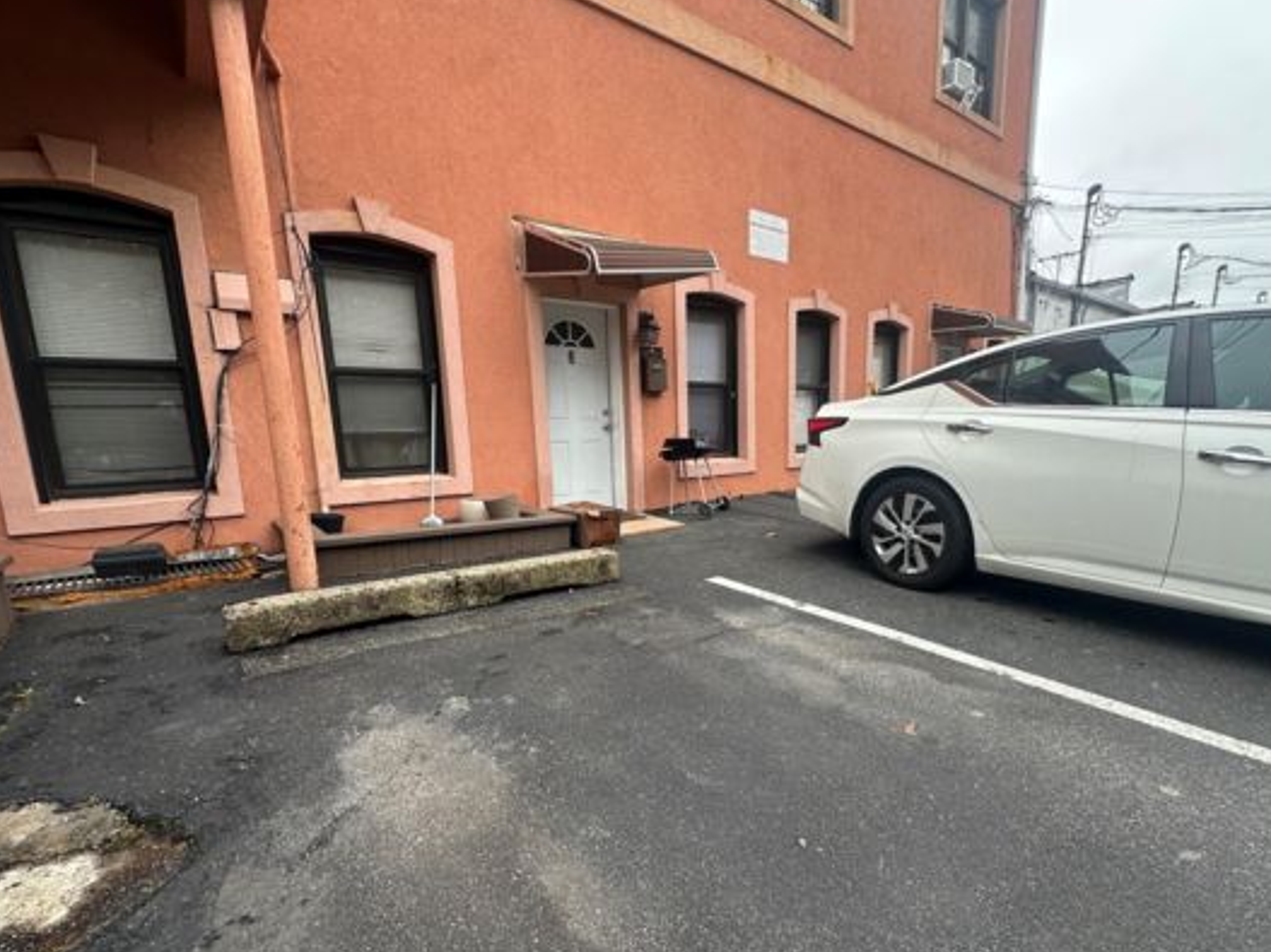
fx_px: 624
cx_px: 685
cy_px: 540
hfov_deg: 90.9
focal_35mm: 17
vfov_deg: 74.3
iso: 40
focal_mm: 2.22
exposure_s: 1/235
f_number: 2.2
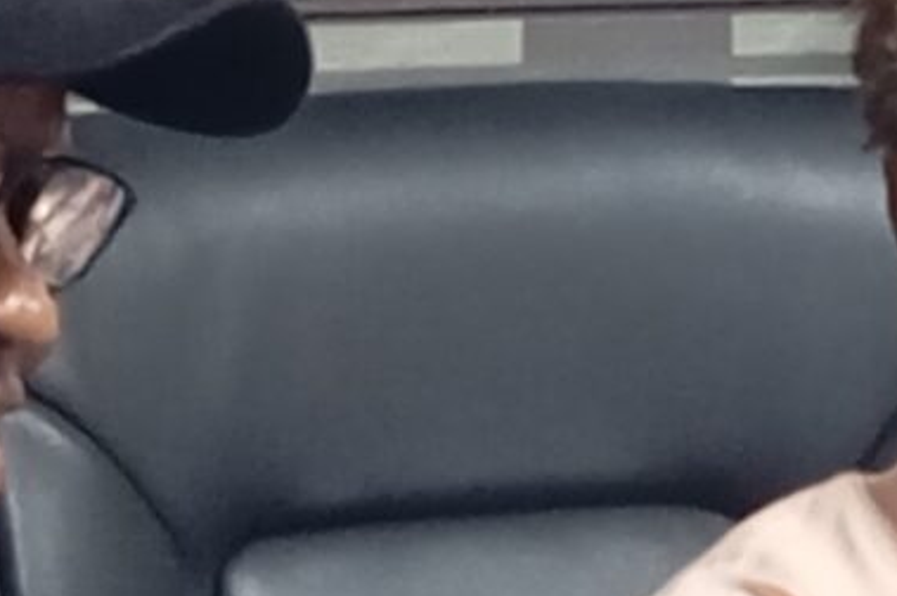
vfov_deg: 3.9
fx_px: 8589
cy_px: 1071
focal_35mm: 345
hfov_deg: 5.9
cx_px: 1444
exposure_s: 1/33.3
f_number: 1.8
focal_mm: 4.22
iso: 925
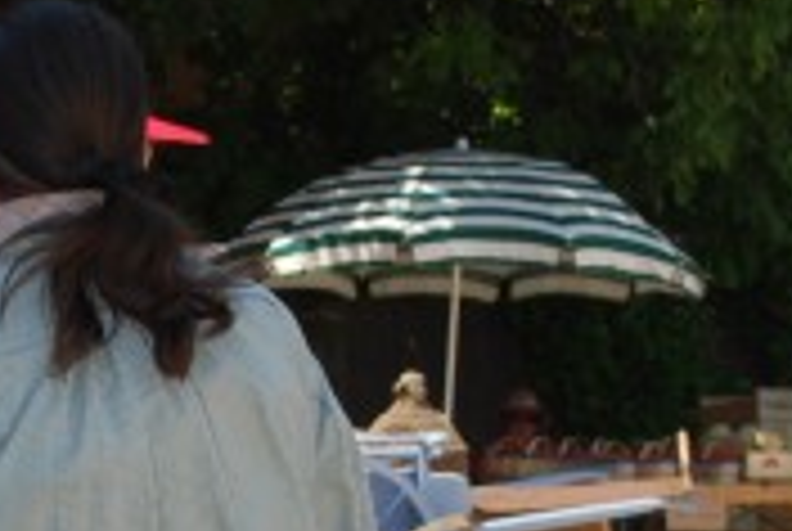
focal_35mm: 175
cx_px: -112
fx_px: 3856
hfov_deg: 11.5
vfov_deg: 7.8
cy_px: 533
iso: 100
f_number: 6.3
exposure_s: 1/200
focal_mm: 32
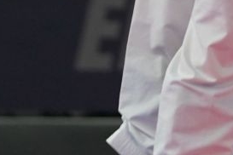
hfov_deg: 1.6
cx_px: 348
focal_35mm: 1320
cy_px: -247
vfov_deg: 1.0
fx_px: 8543
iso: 1600
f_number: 2.8
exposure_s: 1/1000
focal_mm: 200
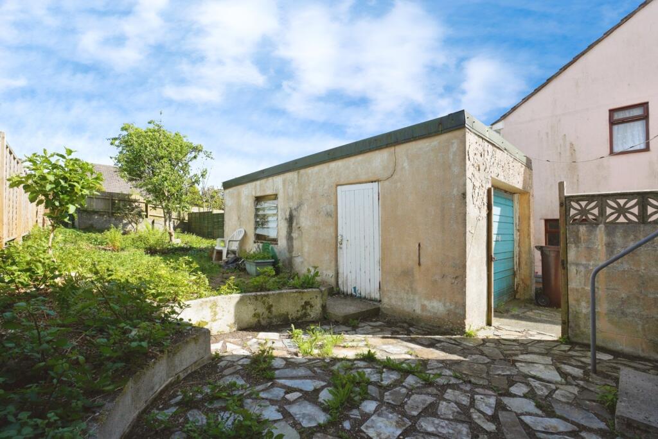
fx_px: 293
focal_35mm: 16
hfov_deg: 96.7
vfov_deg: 73.8
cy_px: 220
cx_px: 329
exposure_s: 1/2000
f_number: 8
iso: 2000
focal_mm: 16
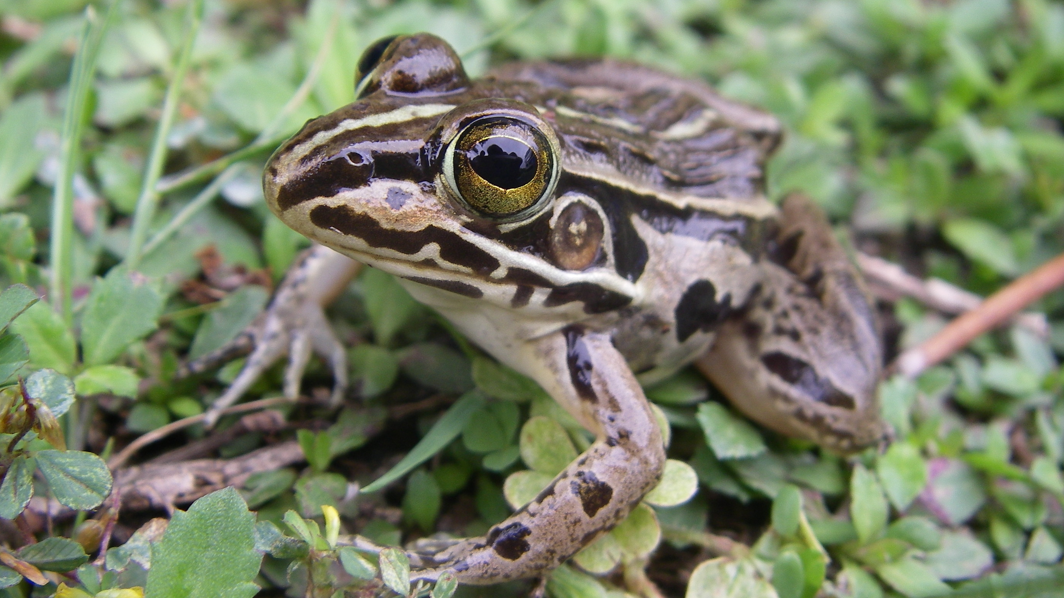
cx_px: 531
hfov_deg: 48.4
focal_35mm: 42
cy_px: 303
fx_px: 1185
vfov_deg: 28.3
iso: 80
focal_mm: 6.3
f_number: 3.3
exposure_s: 1/80
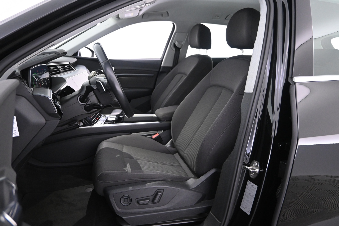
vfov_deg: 50.4
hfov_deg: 70.4
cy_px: 113
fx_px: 240
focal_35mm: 26
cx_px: 170
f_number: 3.5
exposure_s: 1/30
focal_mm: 17
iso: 2500
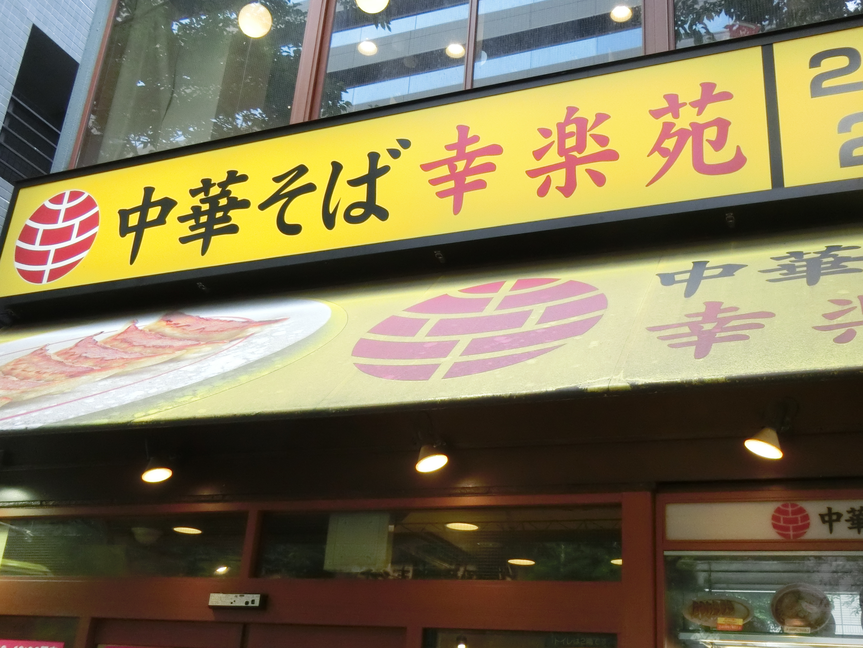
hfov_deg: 47.9
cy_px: 324
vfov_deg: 36.8
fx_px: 972
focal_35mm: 39
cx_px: 432
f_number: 4.1
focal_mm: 6.9
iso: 800
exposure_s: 1/500
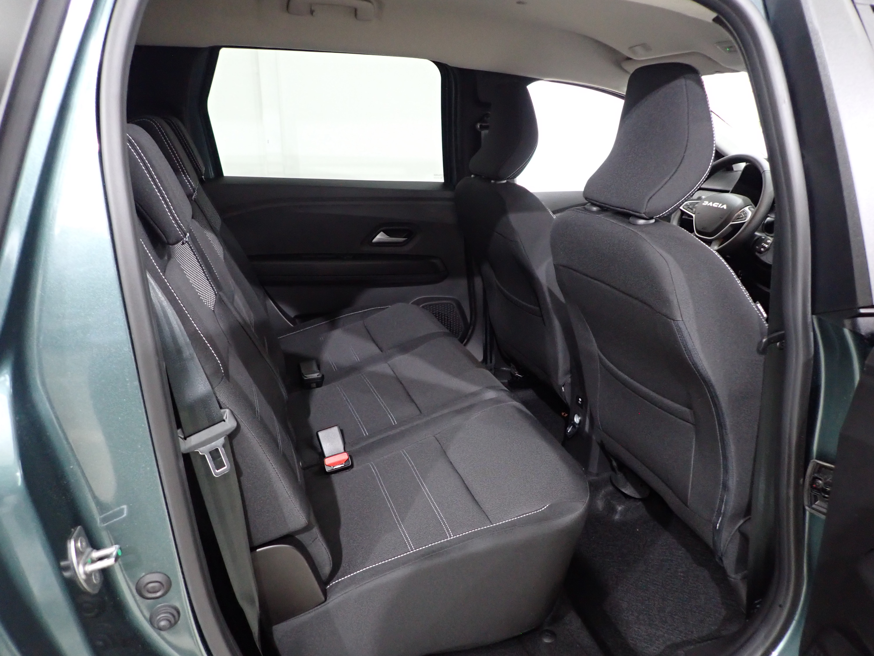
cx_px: 437
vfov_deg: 54.9
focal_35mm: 25
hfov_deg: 69.4
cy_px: 328
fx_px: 631
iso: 640
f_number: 2
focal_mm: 4.5
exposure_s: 1/30
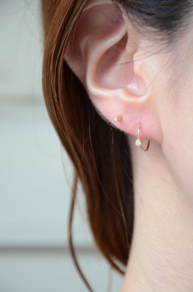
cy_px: 143
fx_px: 1312
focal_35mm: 163
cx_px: 98
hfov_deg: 8.4
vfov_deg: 12.7
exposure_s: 1/100
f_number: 5.6
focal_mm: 105
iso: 1250
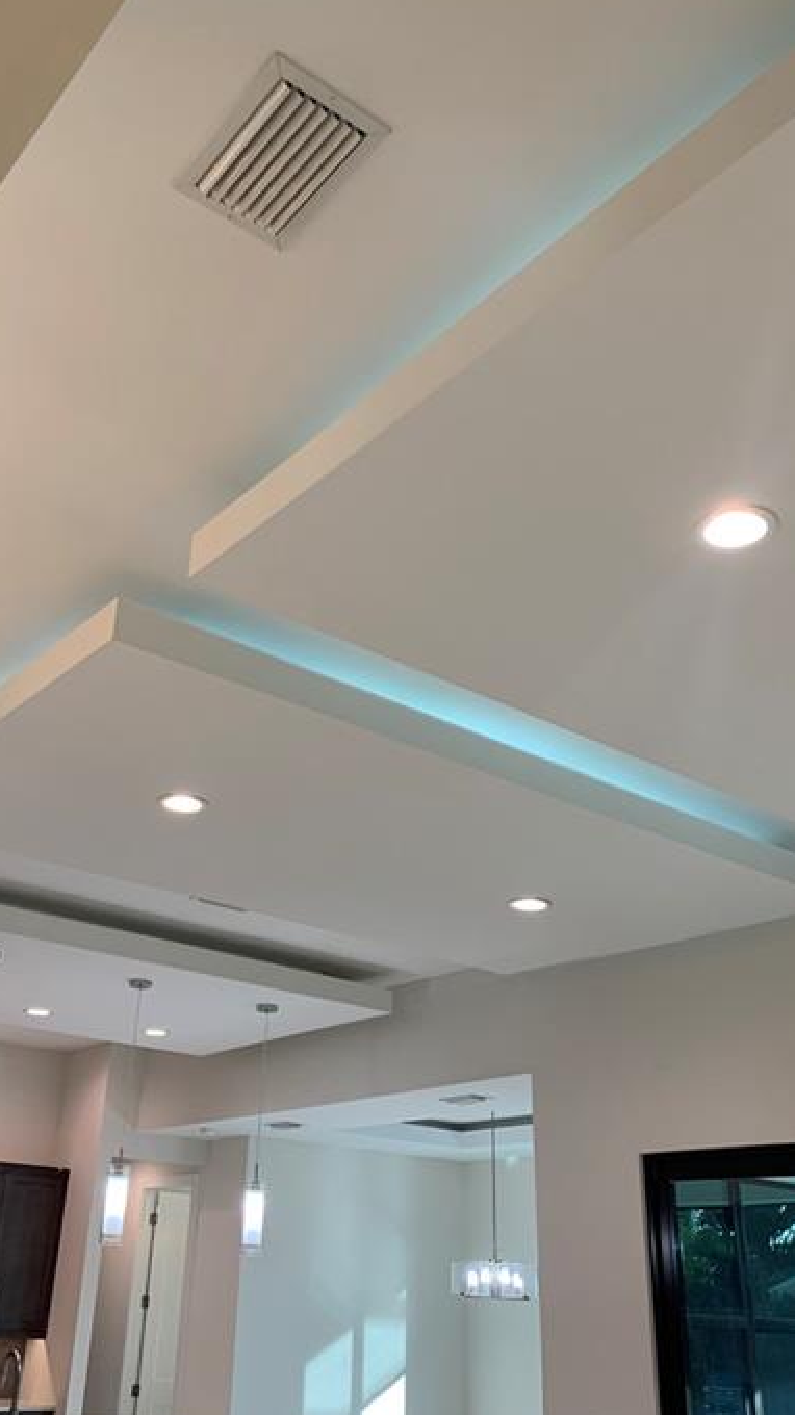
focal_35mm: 32
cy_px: 641
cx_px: 356
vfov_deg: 60.9
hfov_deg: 36.6
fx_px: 1200
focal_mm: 4.25
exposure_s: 1/120
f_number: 1.8
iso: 80
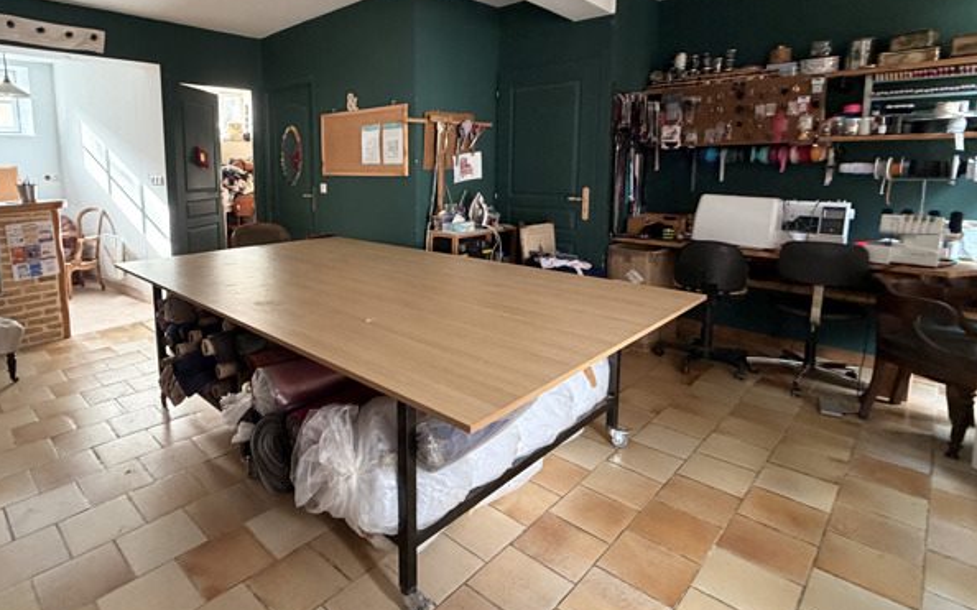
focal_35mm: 20
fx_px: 532
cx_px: 385
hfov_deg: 83.9
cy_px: 232
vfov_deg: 58.9
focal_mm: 2.22
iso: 400
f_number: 2.2
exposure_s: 1/60
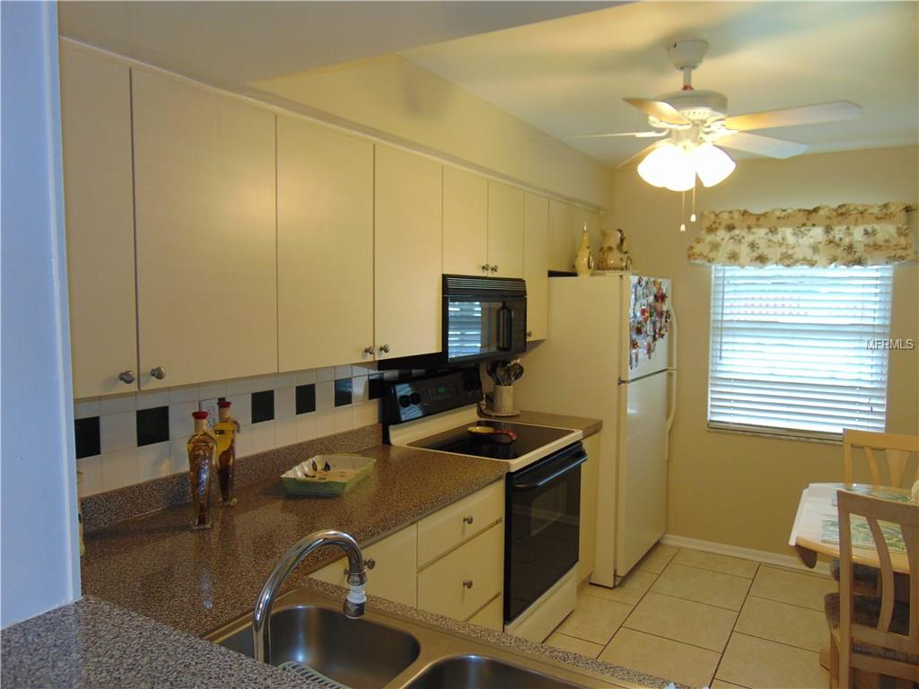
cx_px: 460
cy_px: 344
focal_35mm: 25
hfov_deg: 69.4
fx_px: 664
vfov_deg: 54.9
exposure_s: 1/30
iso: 100
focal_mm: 4.5
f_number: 3
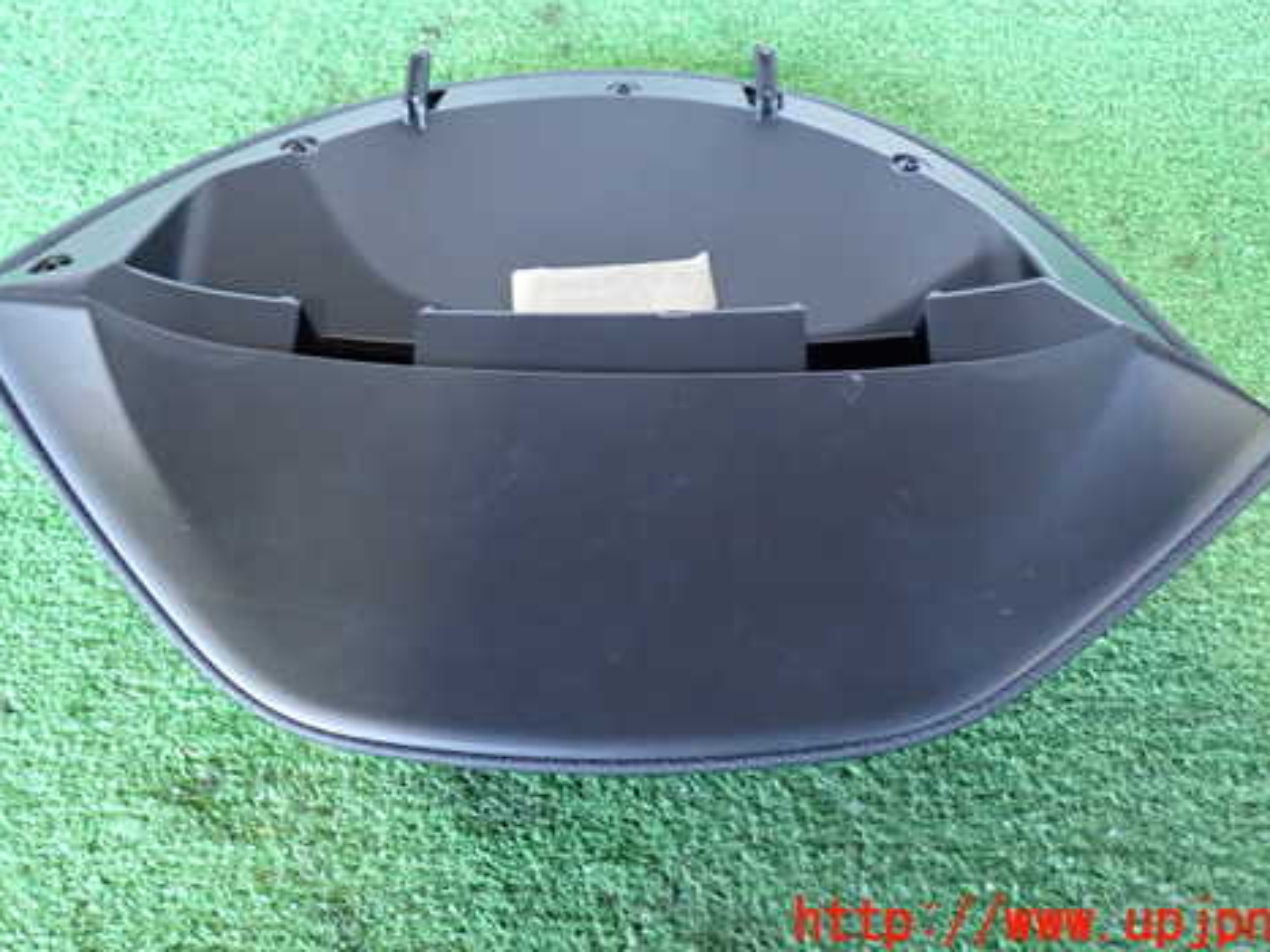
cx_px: 593
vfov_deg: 39.3
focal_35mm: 36
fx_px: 1320
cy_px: 345
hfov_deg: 51.3
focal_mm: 5.05
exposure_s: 1/30
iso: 500
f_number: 2.2
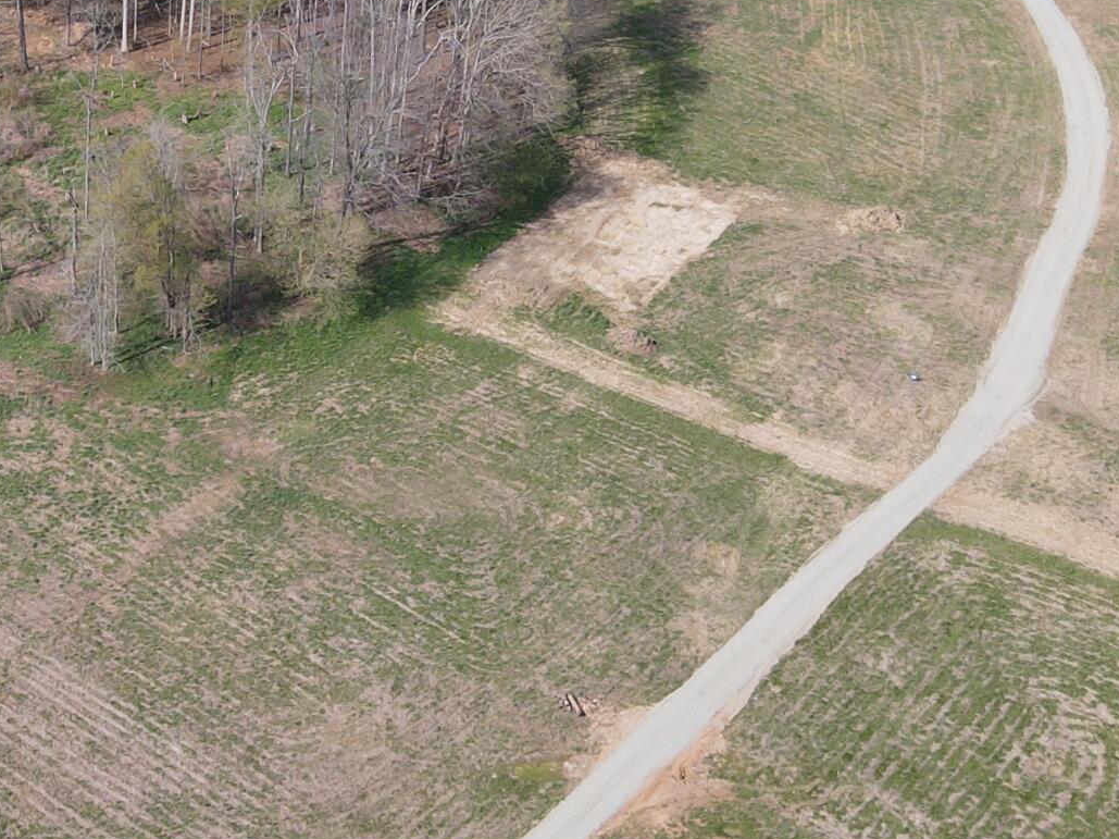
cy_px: 215
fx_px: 2262
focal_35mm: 70
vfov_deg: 20.8
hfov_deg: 26.3
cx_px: -11
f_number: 2.8
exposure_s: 1/15
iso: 100
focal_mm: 4.5
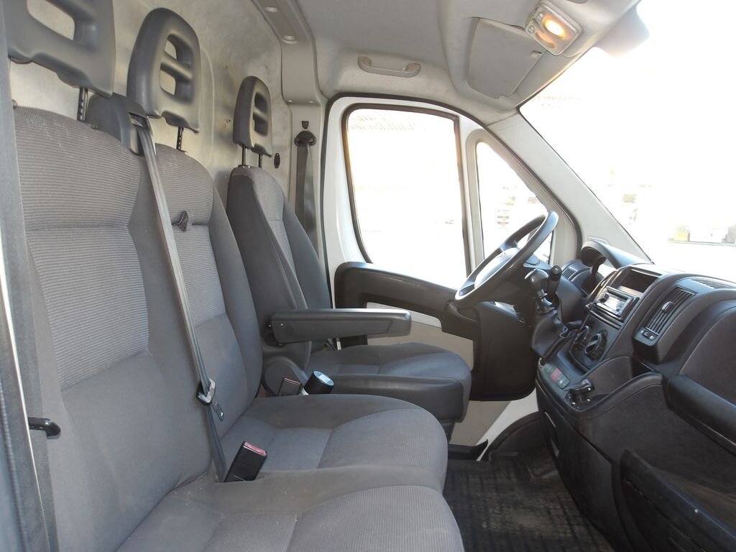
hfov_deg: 65.3
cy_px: 276
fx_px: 574
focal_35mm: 27
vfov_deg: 51.4
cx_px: 368
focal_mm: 4.9
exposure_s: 1/47
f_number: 3
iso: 100
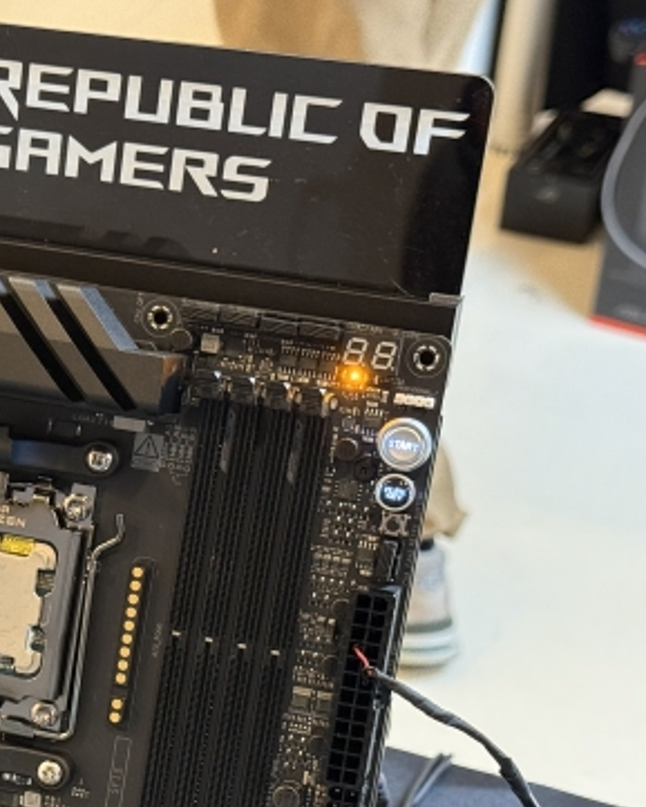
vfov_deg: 21.9
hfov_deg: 17.2
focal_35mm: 87
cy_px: 549
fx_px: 2078
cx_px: -20
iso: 400
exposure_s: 1/40
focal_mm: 6.76
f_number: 1.78
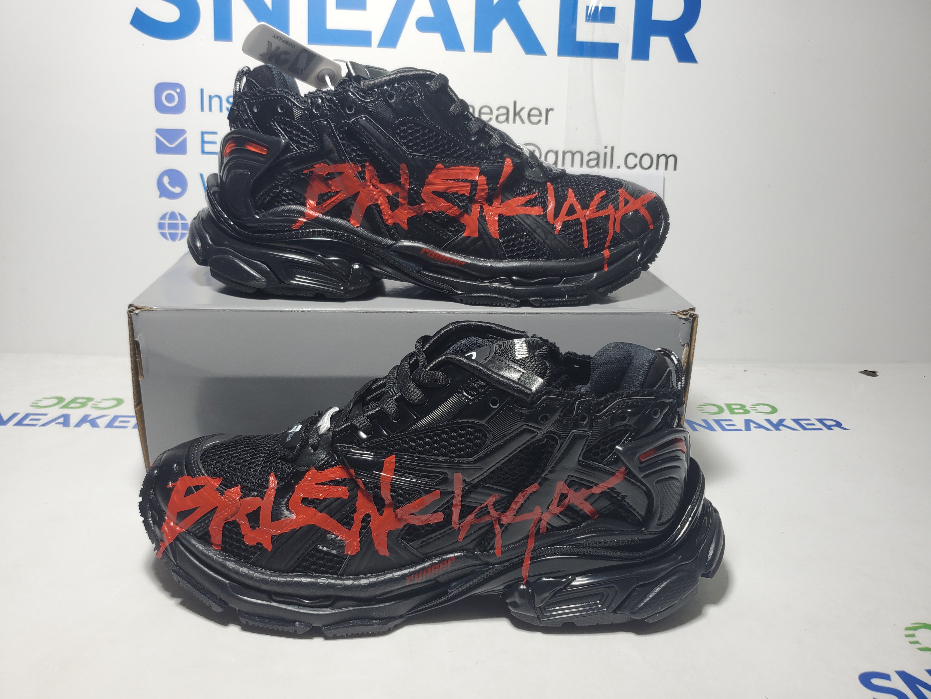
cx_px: 466
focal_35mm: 26
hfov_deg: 67.3
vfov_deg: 53.1
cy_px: 350
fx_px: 699
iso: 50
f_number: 1.5
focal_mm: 4.3
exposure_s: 1/283
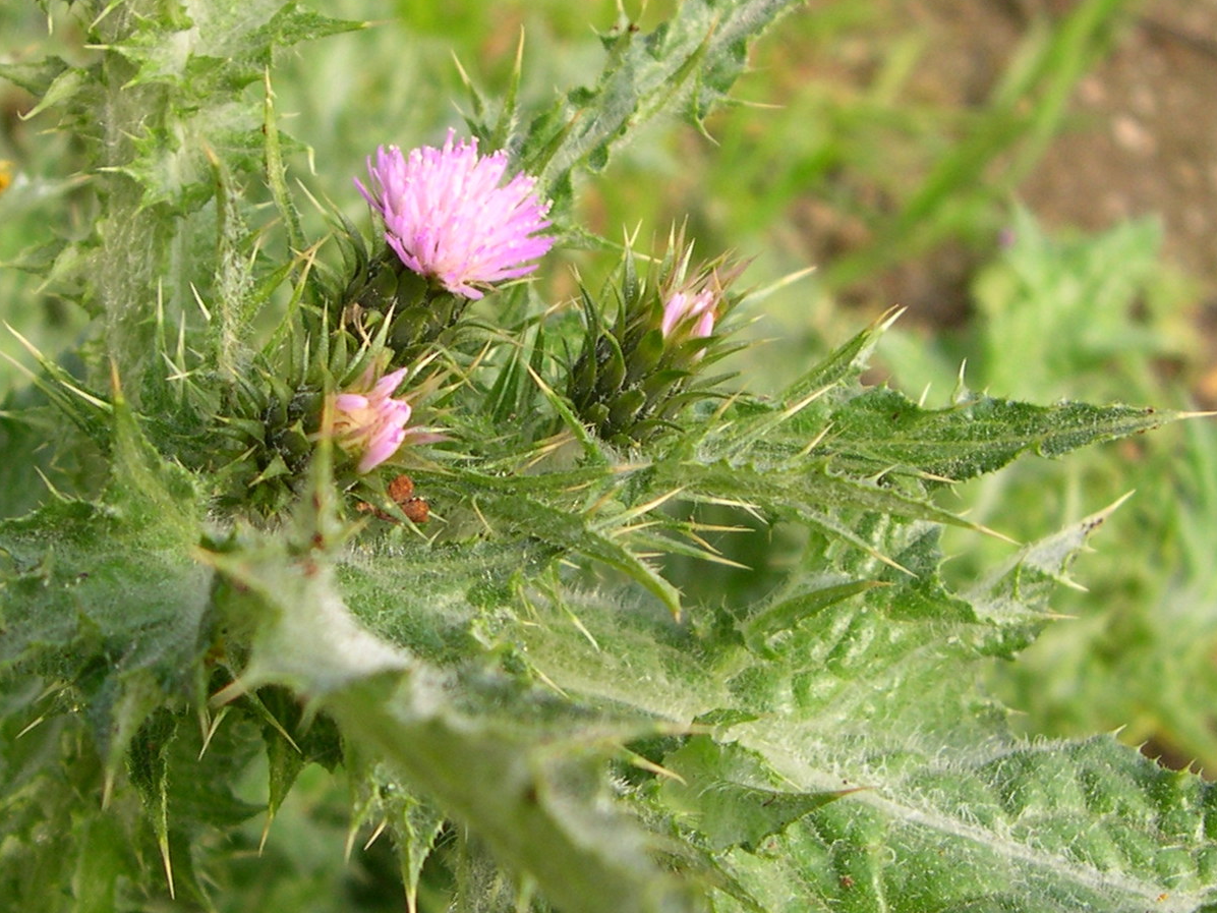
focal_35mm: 54
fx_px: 1898
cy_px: 283
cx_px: 766
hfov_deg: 35.3
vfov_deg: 26.8
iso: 100
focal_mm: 8
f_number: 2.8
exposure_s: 1/427
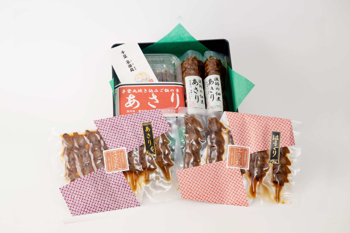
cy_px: 116
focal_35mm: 67
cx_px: 175
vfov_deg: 20.3
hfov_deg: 30.1
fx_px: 651
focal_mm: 67
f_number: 8
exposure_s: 1/125
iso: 100
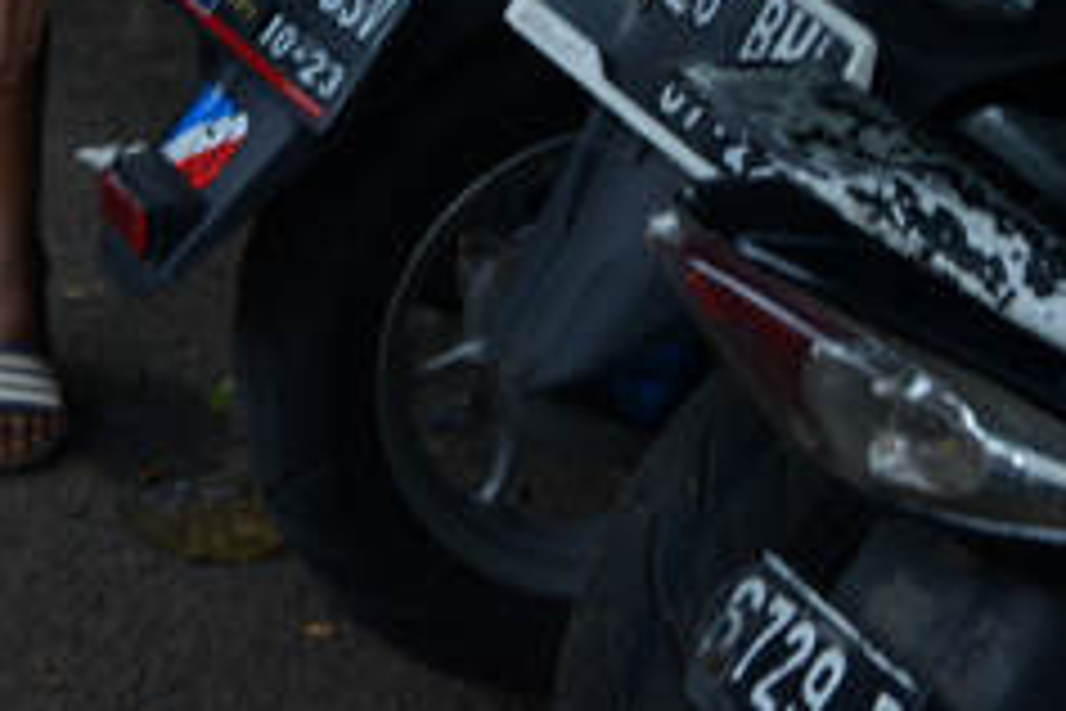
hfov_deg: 12.0
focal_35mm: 164
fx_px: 4856
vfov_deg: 7.9
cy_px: -792
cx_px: -508
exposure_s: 1/250
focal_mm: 38
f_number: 5.6
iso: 500
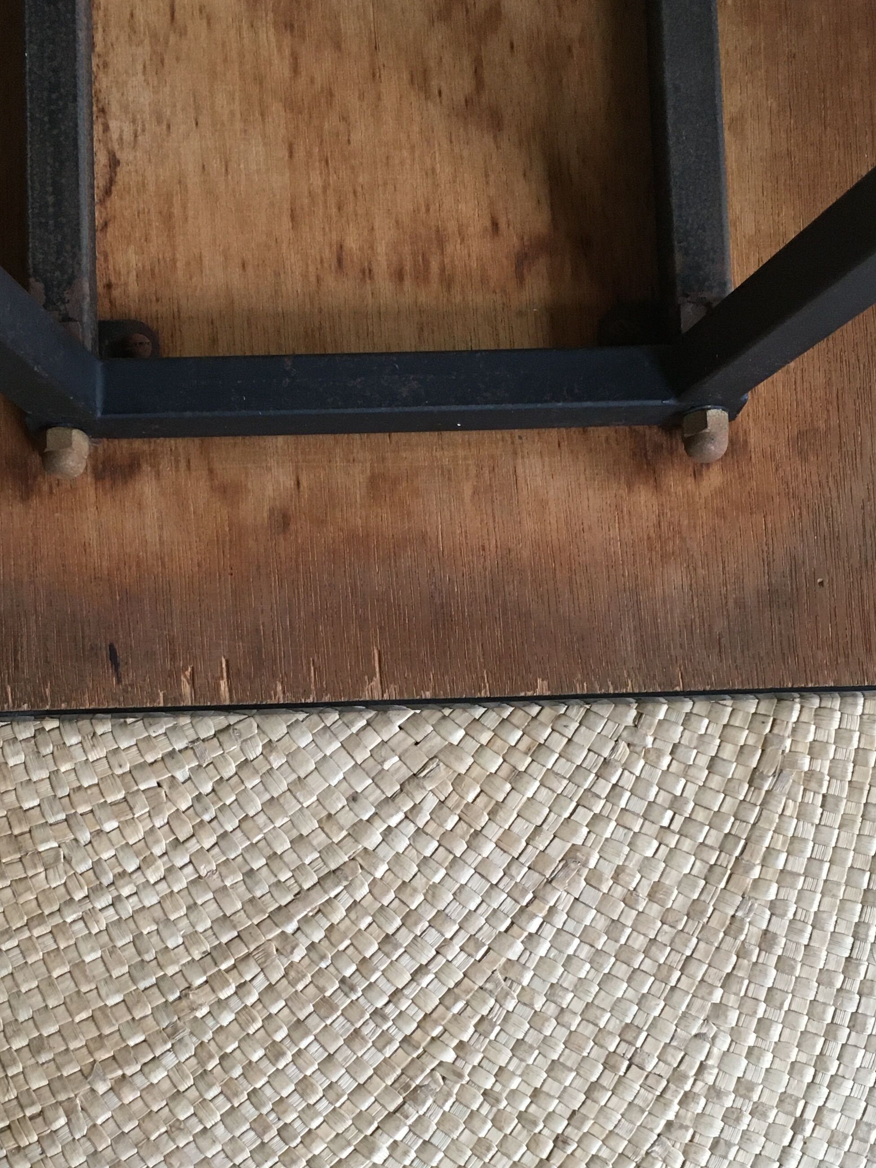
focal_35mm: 45
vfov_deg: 41.3
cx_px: 356
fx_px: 1518
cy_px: 810
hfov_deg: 32.1
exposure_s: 1/33
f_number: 2.2
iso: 160
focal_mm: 4.15
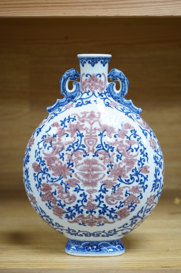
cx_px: 90
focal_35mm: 65
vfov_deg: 31.0
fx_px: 491
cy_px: 136
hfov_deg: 20.9
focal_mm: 65
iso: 2500
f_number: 5.6
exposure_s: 1/160
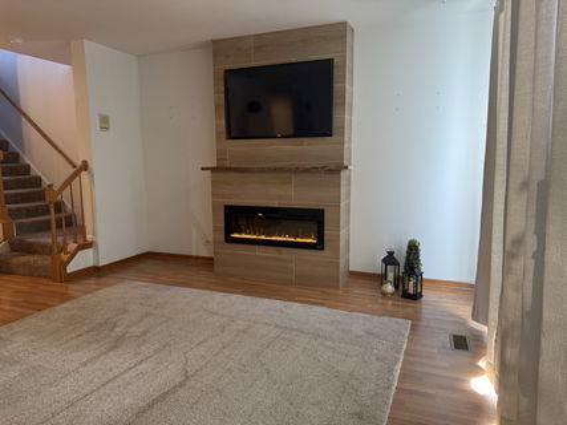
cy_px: 212
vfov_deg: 56.8
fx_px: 393
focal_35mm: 24
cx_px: 284
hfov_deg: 71.6
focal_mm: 6.76
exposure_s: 1/60
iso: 160
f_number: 1.78
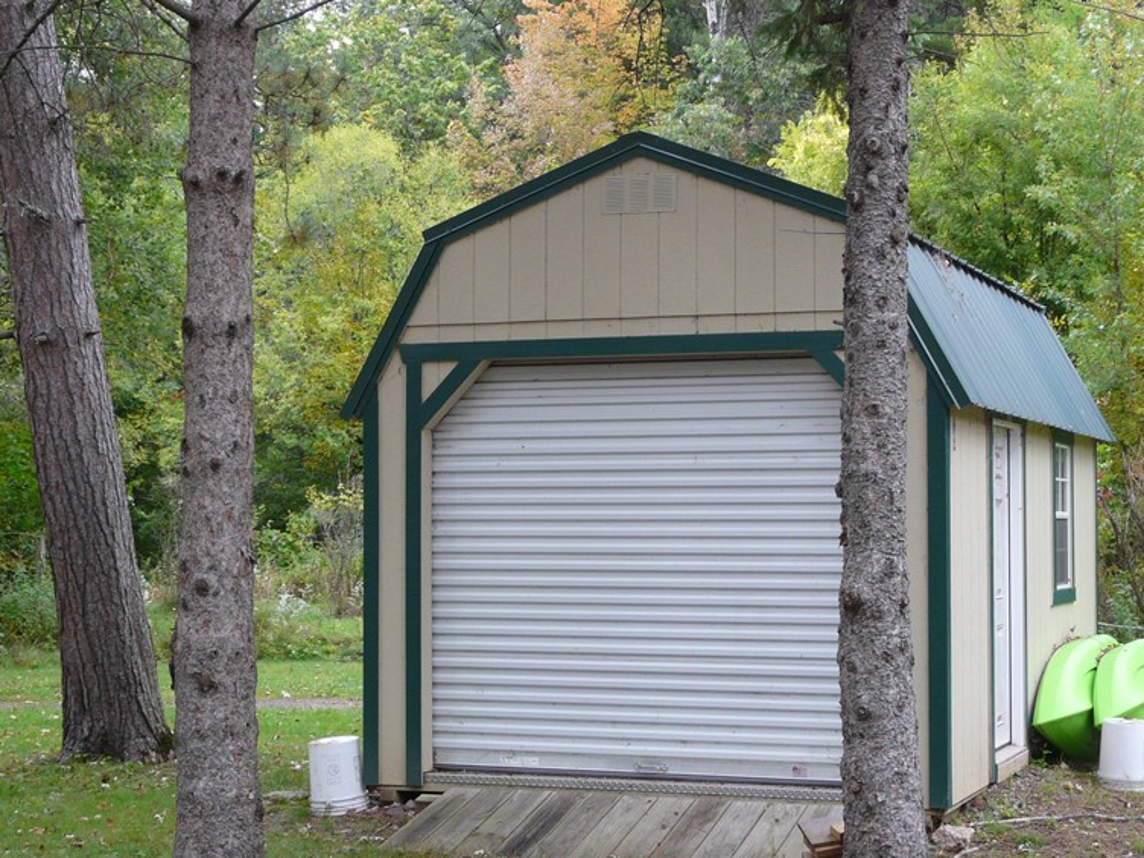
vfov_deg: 22.9
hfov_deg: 30.2
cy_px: 394
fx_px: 2115
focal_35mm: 64
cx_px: 703
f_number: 3.2
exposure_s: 1/50
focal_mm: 7.7
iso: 100
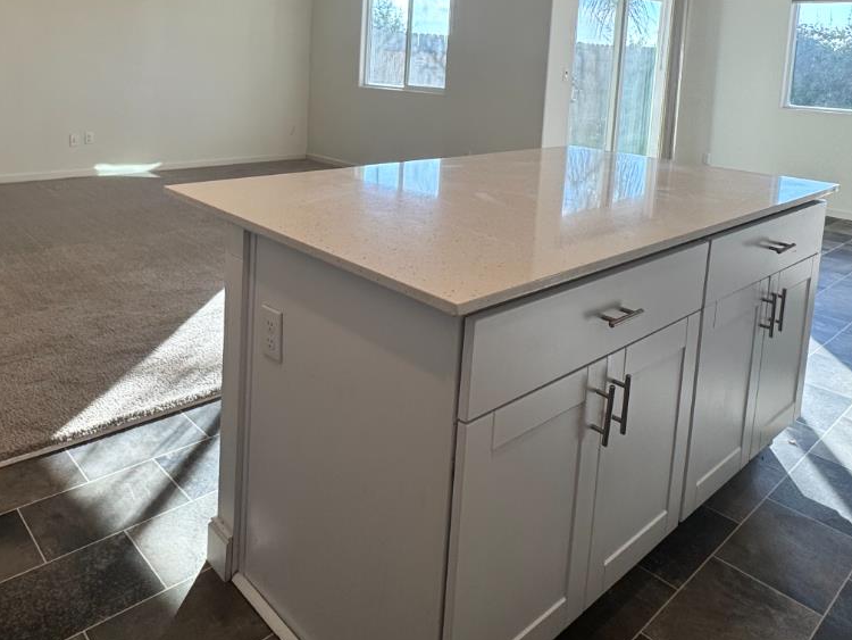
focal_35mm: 28
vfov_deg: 46.9
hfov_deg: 62.6
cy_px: 120
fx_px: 689
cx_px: 321
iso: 40
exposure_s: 1/154
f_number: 2.2
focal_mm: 2.22
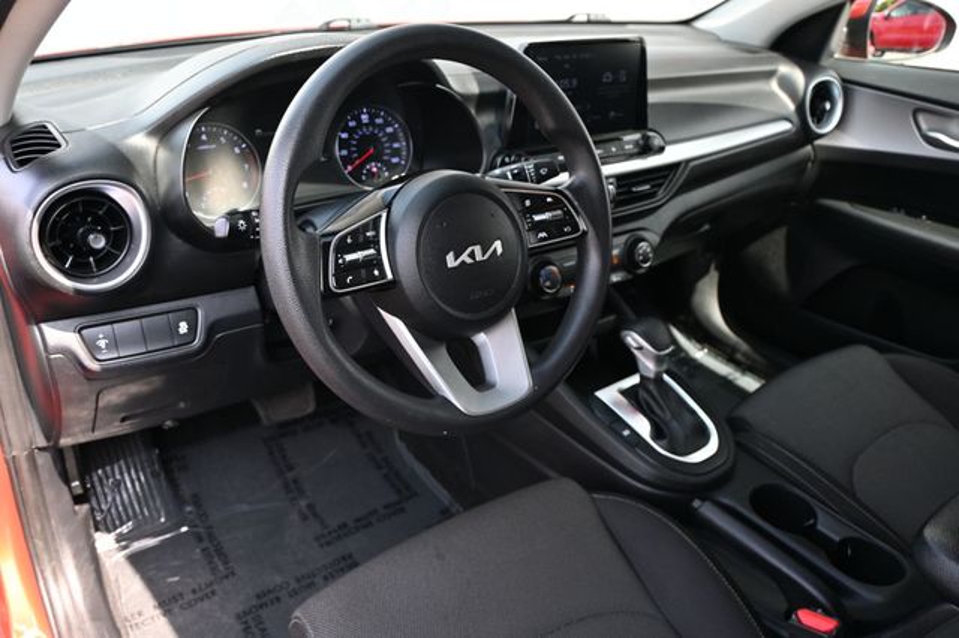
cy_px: 319
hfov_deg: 63.2
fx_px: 779
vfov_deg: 44.6
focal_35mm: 29
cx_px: 480
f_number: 3.8
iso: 400
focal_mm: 19.5
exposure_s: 1/200
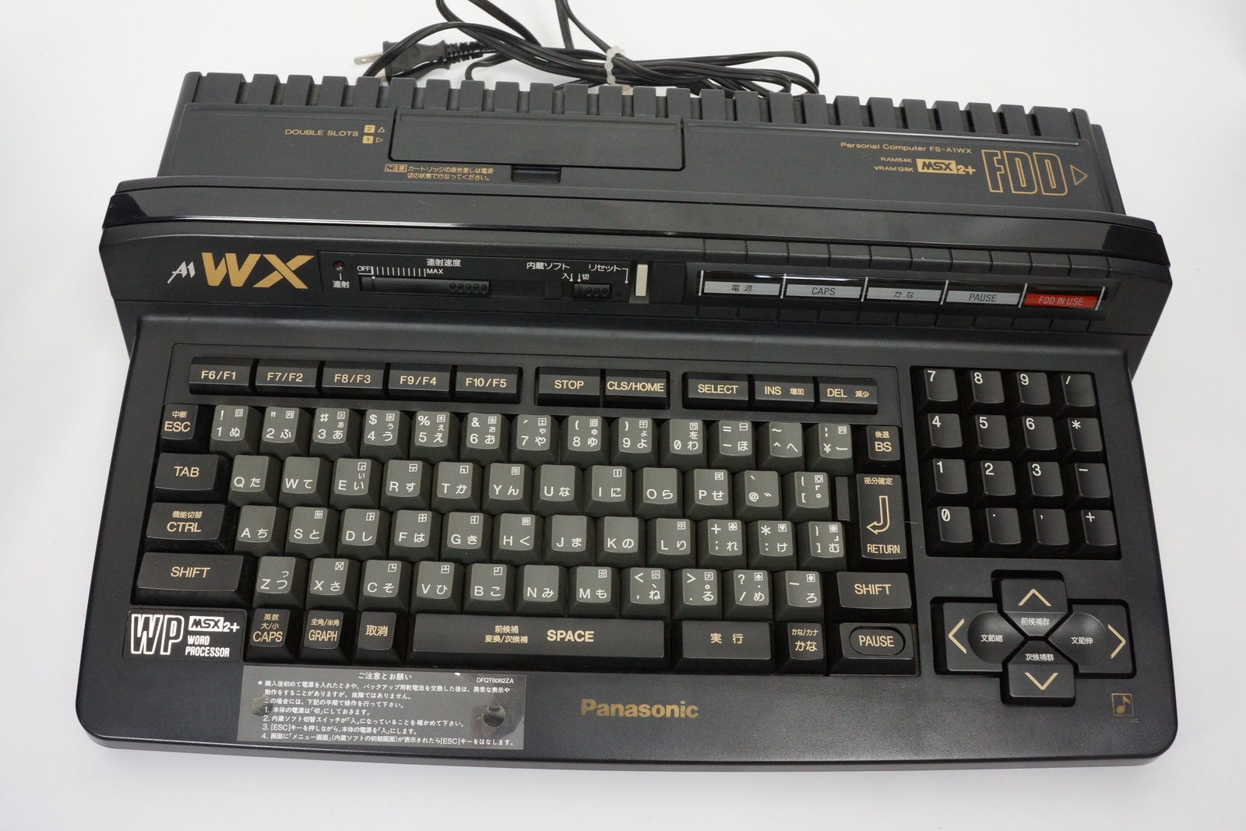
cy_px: 416
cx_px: 623
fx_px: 1073
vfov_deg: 42.3
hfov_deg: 60.3
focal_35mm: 31
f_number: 10
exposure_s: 1/25
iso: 1600
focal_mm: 21
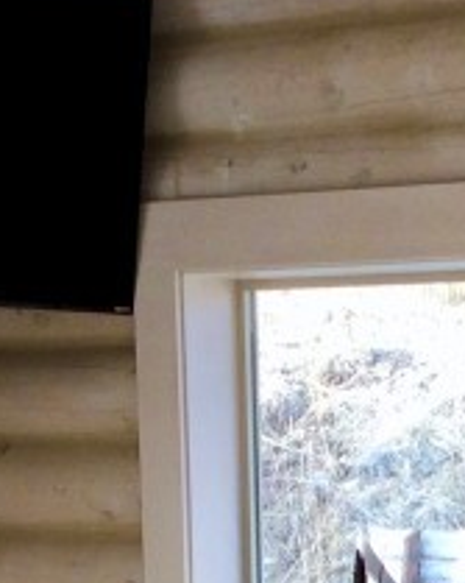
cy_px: 999
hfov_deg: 10.3
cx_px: 562
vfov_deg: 12.1
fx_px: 2548
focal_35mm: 148
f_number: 2.4
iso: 25
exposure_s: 1/60
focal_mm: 3.3
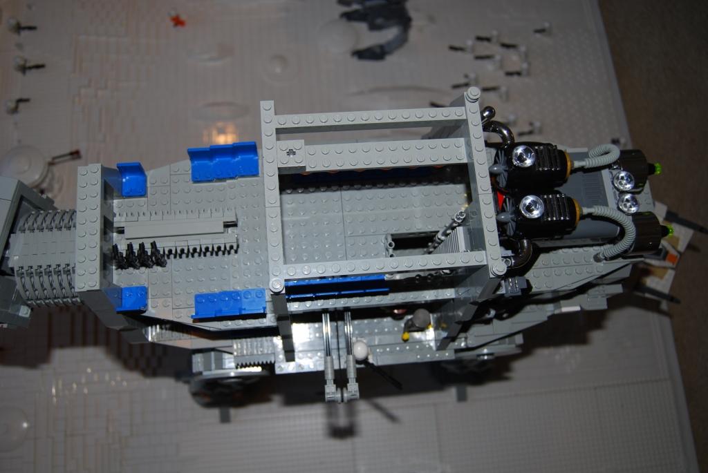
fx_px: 591
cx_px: 354
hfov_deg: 61.9
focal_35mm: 30
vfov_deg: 43.7
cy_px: 236
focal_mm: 20
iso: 100
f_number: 4
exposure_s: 1/125
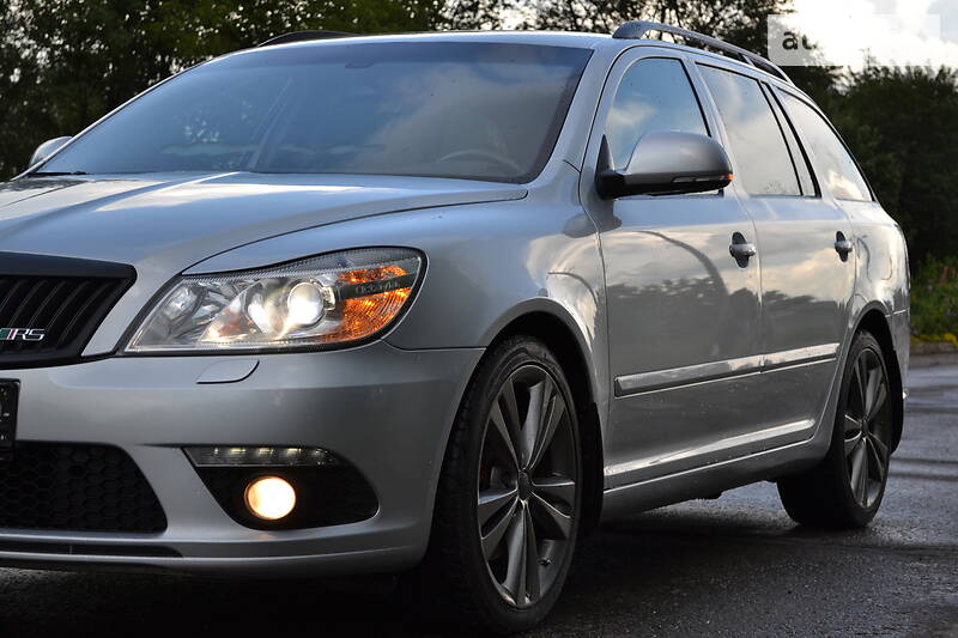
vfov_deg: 16.5
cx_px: 479
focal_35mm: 82
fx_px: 2195
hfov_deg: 24.6
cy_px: 319
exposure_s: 1/125
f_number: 5.6
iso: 100
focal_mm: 55
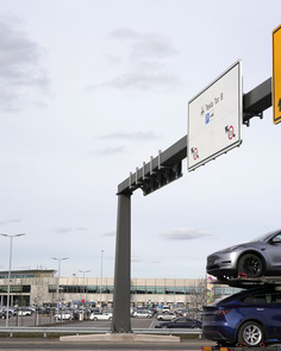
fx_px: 655
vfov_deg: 30.0
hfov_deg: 24.2
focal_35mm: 63
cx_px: 161
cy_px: 176
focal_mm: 44
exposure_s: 1/1000
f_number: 8
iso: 320
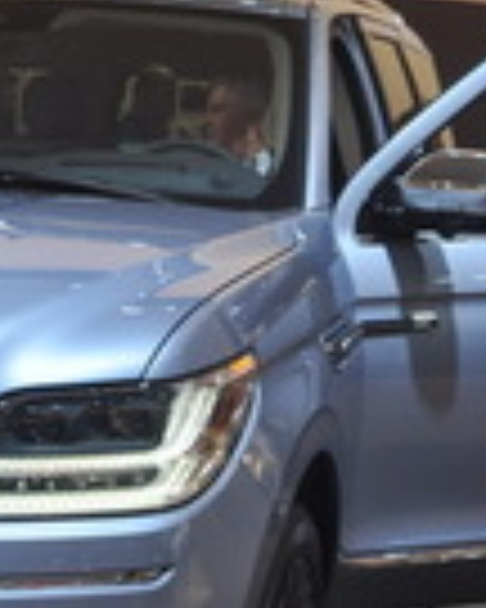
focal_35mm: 104
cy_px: 437
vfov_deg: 18.3
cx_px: 9
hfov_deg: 14.5
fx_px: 1877
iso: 400
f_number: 8
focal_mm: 25
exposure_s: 1/60
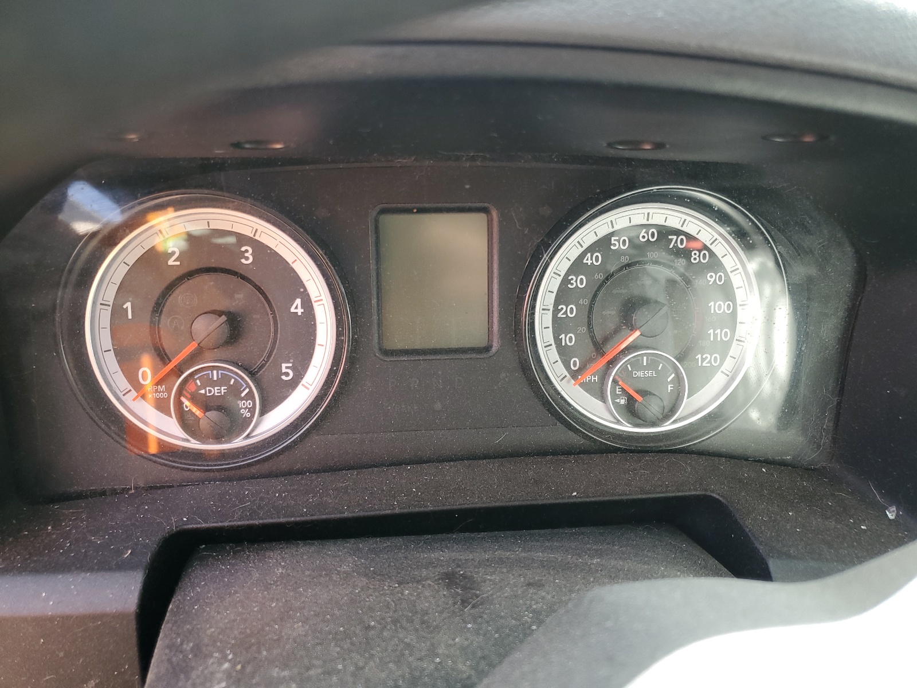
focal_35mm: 26
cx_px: 458
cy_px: 344
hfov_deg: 67.3
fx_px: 689
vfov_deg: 53.1
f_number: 1.5
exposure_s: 1/120
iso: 65
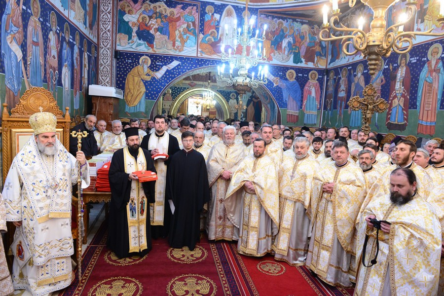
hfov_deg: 73.7
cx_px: 222
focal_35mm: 24
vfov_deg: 53.1
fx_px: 296
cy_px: 148
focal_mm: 24
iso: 2500
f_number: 4
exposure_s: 1/60
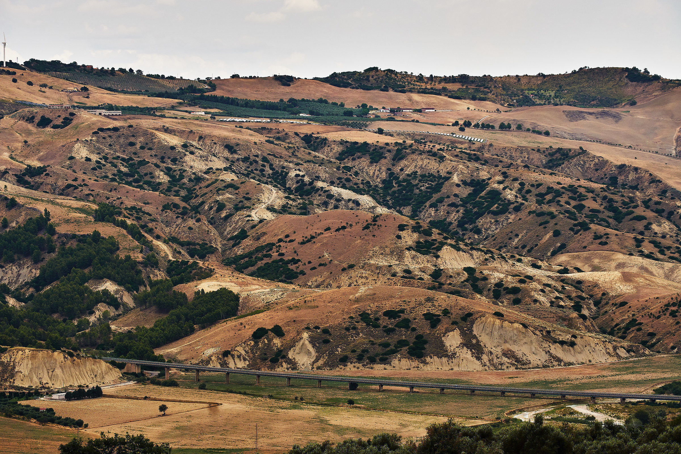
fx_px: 2497
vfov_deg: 10.4
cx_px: 340
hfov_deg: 15.5
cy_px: 227
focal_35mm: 132
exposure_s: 1/250
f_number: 9.5
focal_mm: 88
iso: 160
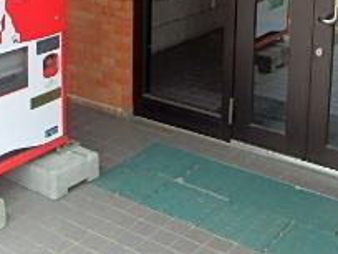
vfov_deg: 21.0
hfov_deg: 29.2
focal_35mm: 66
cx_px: 108
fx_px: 644
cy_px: -37
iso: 125
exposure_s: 1/125
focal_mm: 3.7
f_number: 3.5
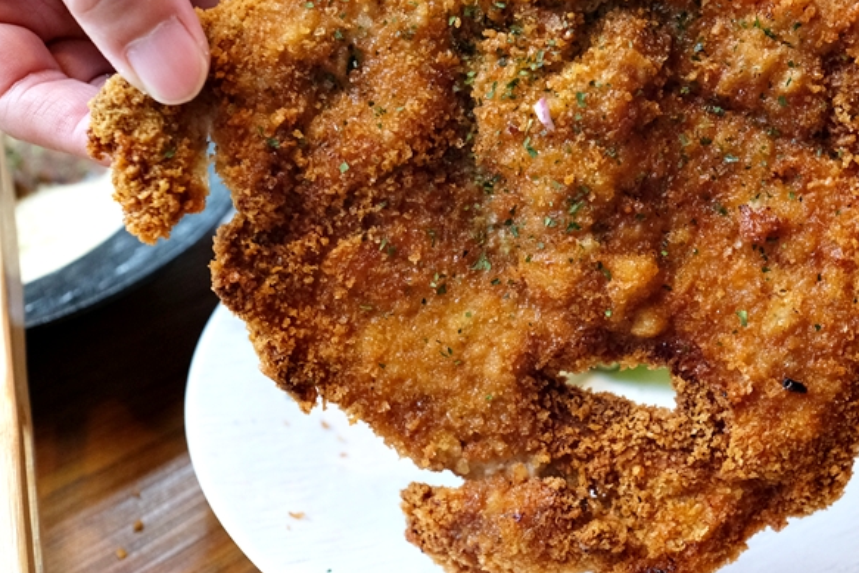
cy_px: 267
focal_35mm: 54
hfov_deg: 36.5
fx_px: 1289
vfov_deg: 25.1
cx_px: 561
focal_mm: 23
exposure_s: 1/200
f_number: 3.2
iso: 2500
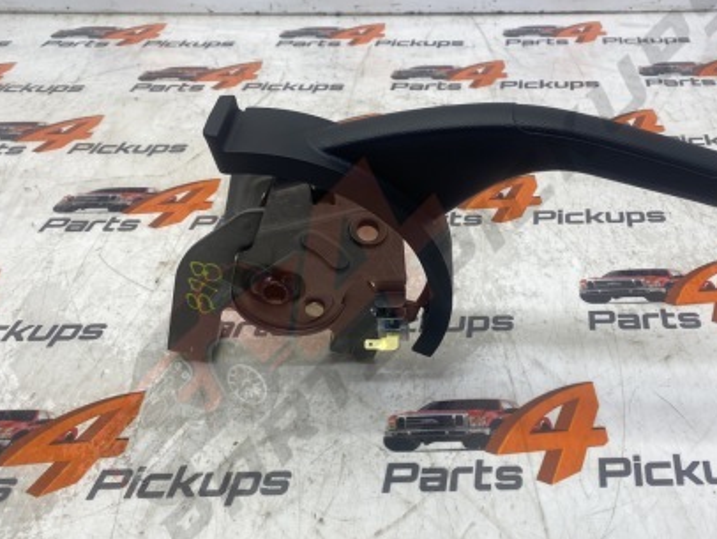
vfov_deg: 44.2
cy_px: 254
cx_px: 420
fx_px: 663
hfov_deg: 56.5
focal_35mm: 32
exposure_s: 1/100
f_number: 1.8
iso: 32
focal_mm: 4.25
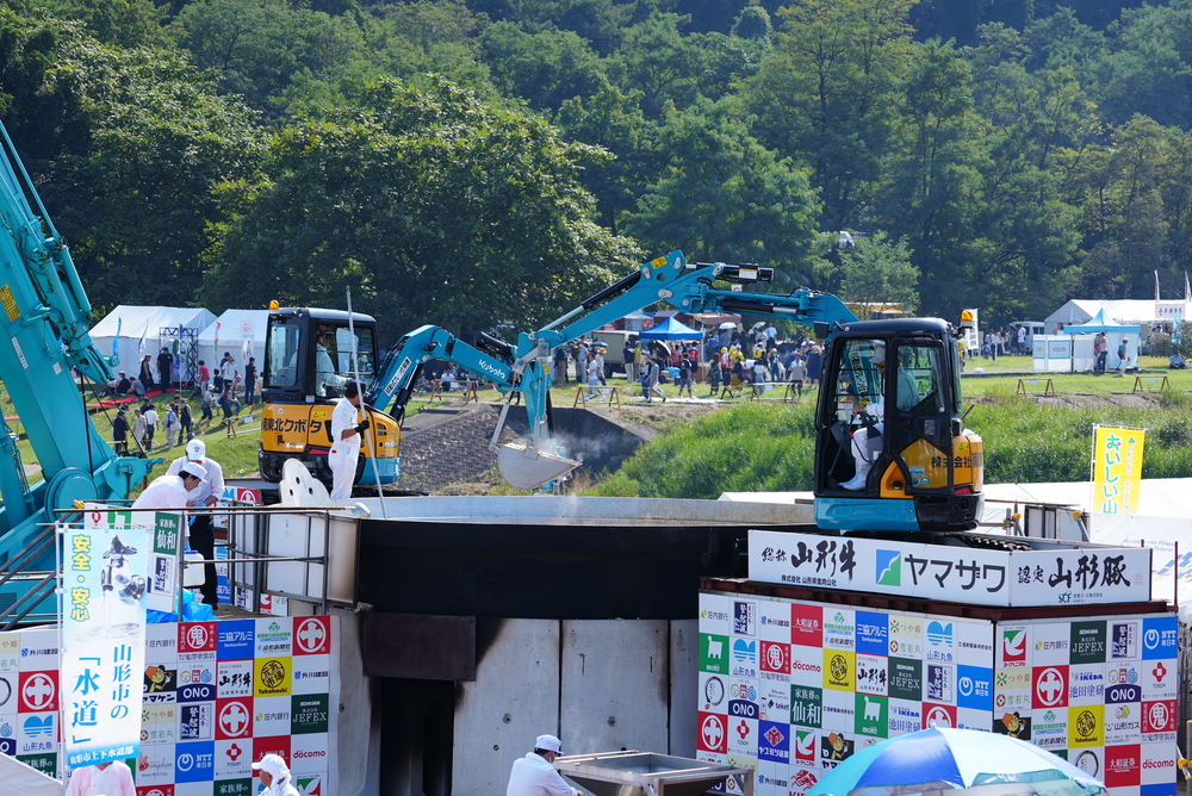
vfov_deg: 11.8
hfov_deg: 17.6
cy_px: 398
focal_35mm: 116
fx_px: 3843
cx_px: 596
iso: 80
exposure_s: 1/125
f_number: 7.1
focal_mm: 116
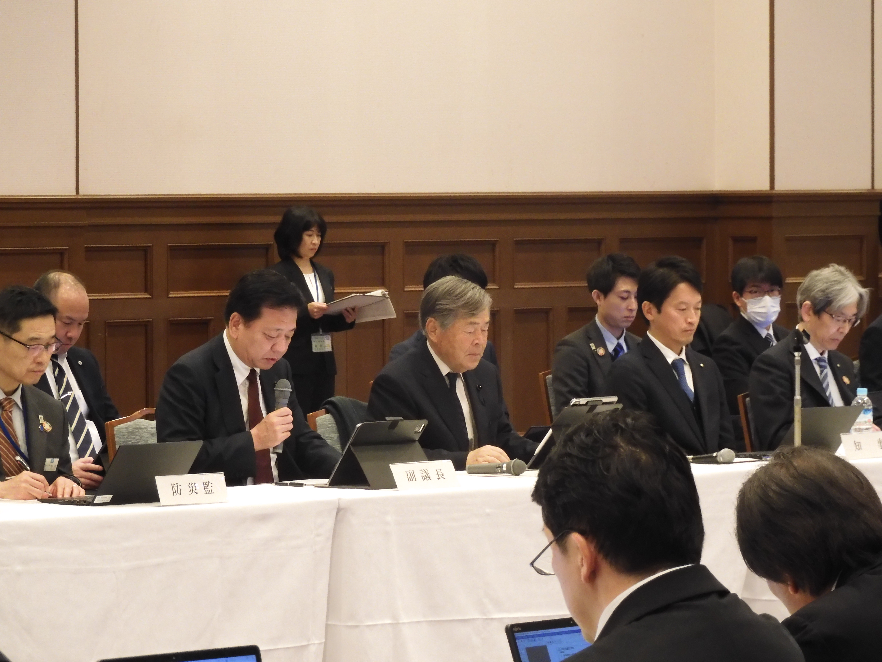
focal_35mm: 180
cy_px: 331
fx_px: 4586
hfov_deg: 11.0
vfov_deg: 8.2
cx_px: 441
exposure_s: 1/15
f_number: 5.6
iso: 720
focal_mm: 32.1
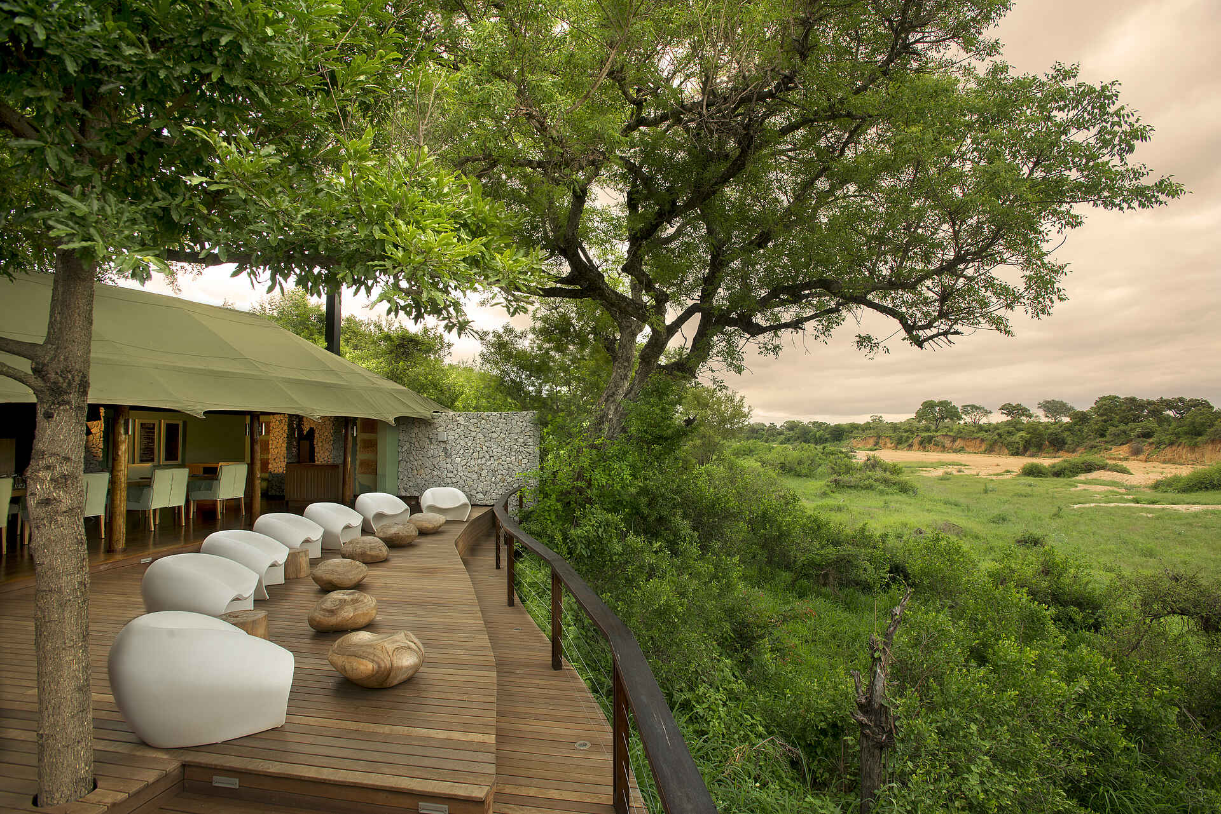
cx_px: 610
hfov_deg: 93.3
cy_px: 407
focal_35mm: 17
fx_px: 577
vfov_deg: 70.5
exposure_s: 1/90
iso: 200
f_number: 9.5
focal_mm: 17
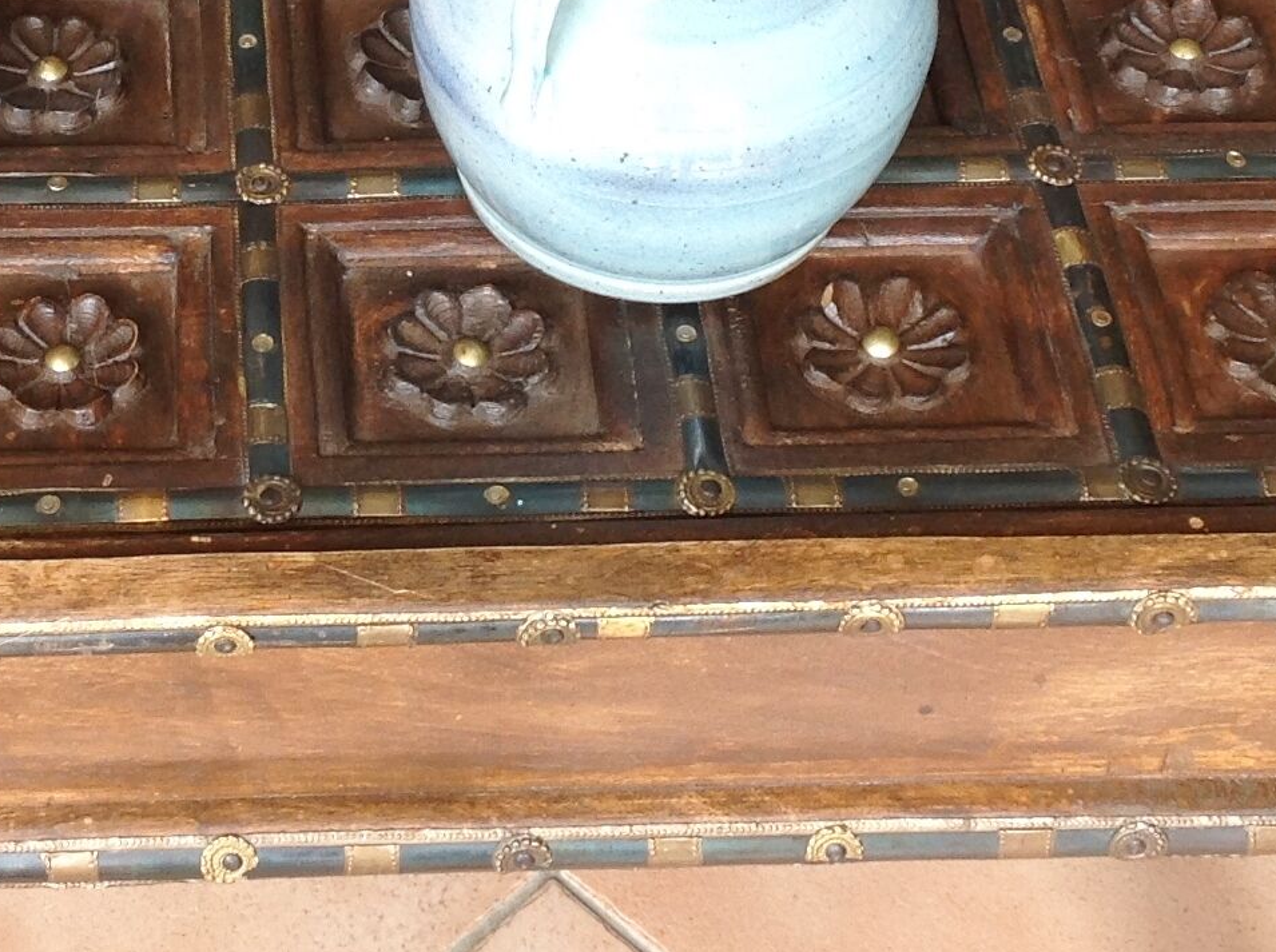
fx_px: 3496
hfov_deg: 20.5
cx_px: 281
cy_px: 113
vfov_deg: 15.4
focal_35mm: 95
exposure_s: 1/30
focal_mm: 4.28
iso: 50
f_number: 2.4
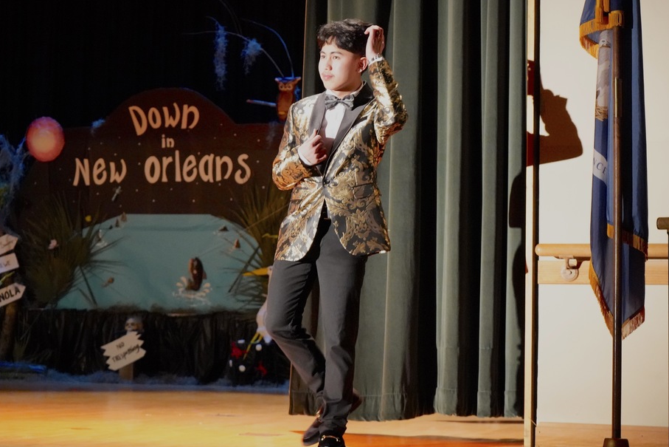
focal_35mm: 79
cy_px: 227
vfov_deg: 17.3
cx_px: 336
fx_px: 1468
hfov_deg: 25.7
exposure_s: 1/60
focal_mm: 70
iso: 12800
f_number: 5.6
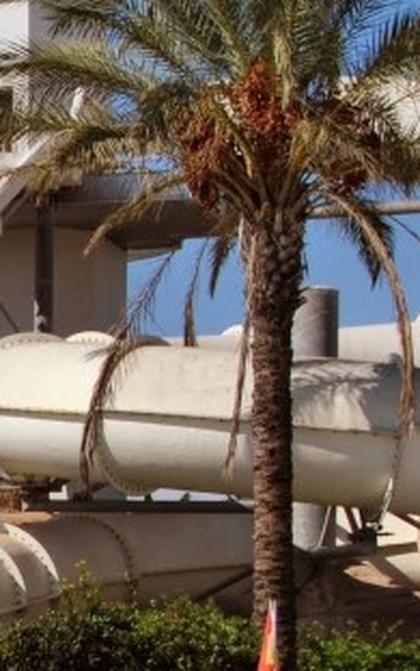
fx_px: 2472
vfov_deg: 15.3
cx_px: -615
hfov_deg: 8.7
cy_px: 596
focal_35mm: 135
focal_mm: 24
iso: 100
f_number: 9
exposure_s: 1/320
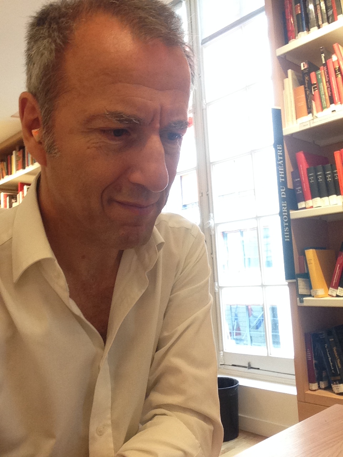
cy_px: 228
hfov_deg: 40.7
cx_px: 172
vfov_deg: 52.6
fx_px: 462
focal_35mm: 35
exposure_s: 1/30
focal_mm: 2.18
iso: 64
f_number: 2.4
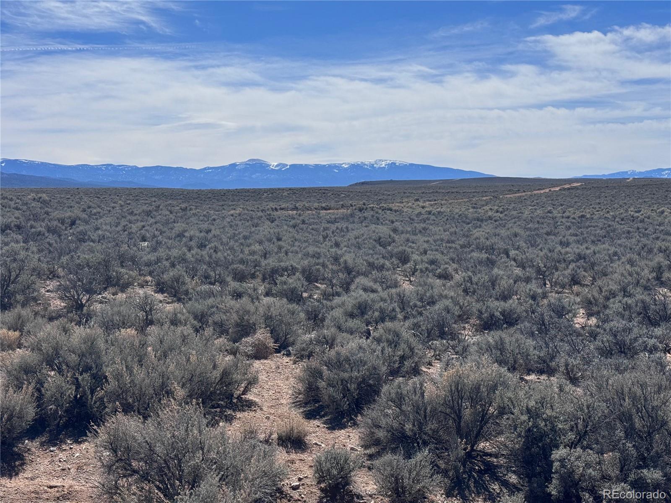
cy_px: 252
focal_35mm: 48
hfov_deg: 39.7
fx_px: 930
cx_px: 336
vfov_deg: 30.3
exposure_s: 1/10526
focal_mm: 6.76
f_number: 1.78
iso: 64
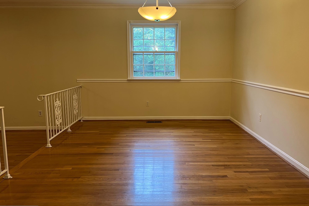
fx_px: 240
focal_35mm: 28
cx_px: 159
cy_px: 99
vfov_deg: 46.4
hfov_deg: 65.5
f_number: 1.5
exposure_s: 1/60
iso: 80
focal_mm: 5.7
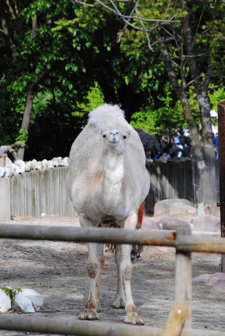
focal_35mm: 300
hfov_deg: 4.6
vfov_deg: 6.9
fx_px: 2806
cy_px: 168
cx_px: 112
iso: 1600
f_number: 8
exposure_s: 1/1600
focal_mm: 200
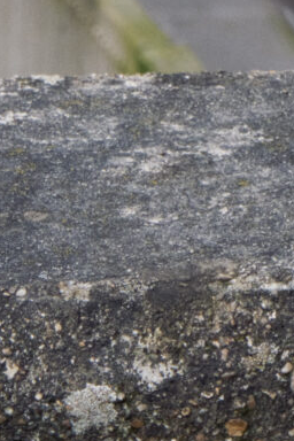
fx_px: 3675
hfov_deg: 4.4
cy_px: -931
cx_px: 939
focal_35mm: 300
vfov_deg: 6.3
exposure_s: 1/105
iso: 800
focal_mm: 30.2
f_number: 10
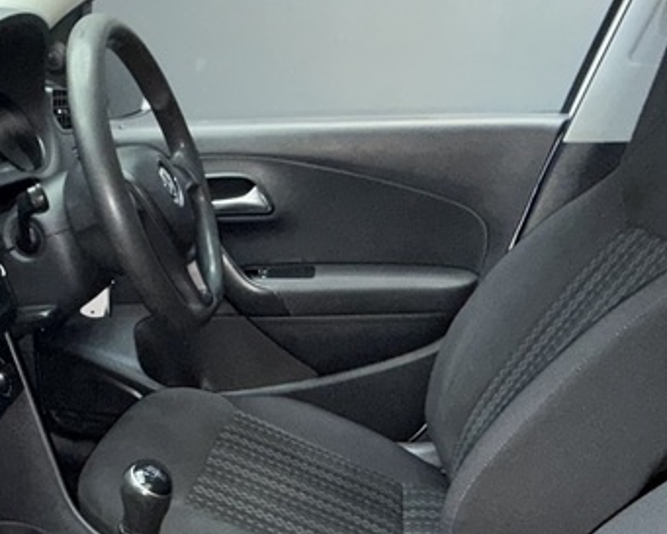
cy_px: 501
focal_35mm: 41
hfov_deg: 43.8
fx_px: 810
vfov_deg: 34.1
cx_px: 200
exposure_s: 1/33
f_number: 2.2
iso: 500
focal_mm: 2.22
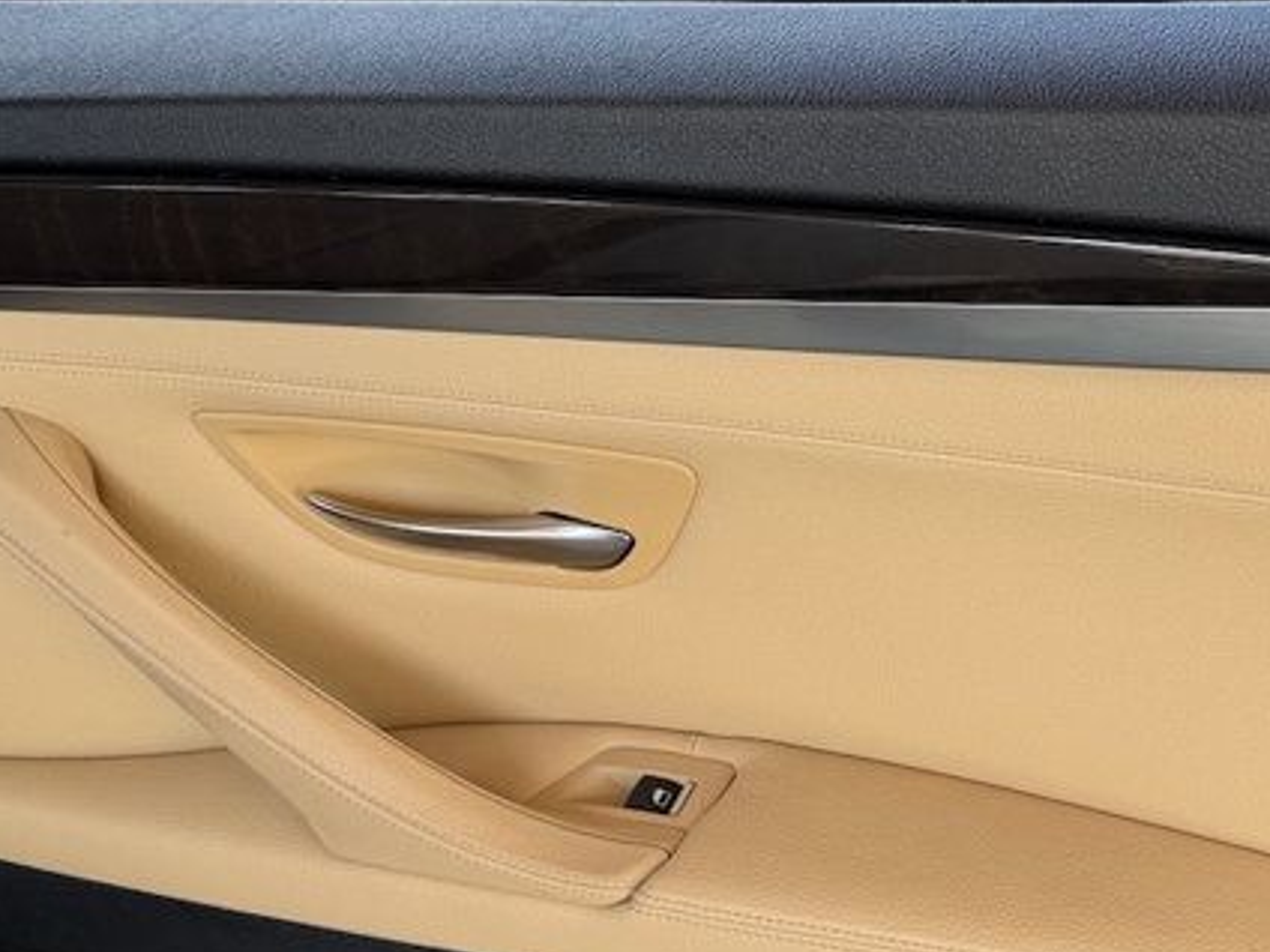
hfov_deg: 32.9
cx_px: 851
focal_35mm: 58
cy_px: 491
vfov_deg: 25.2
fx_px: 2128
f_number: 1.78
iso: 80
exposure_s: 1/365
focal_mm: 6.76
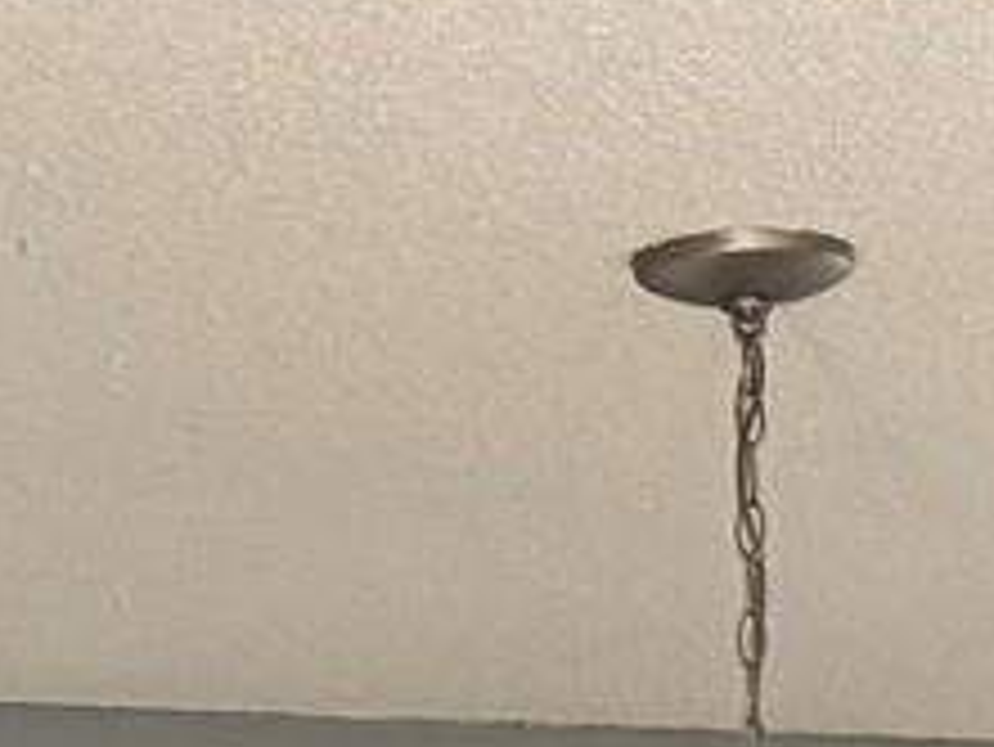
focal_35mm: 174
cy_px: 2637
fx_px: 4999
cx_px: 2042
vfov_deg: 7.1
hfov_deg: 10.4
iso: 200
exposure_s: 1/90
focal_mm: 6.76
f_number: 1.78
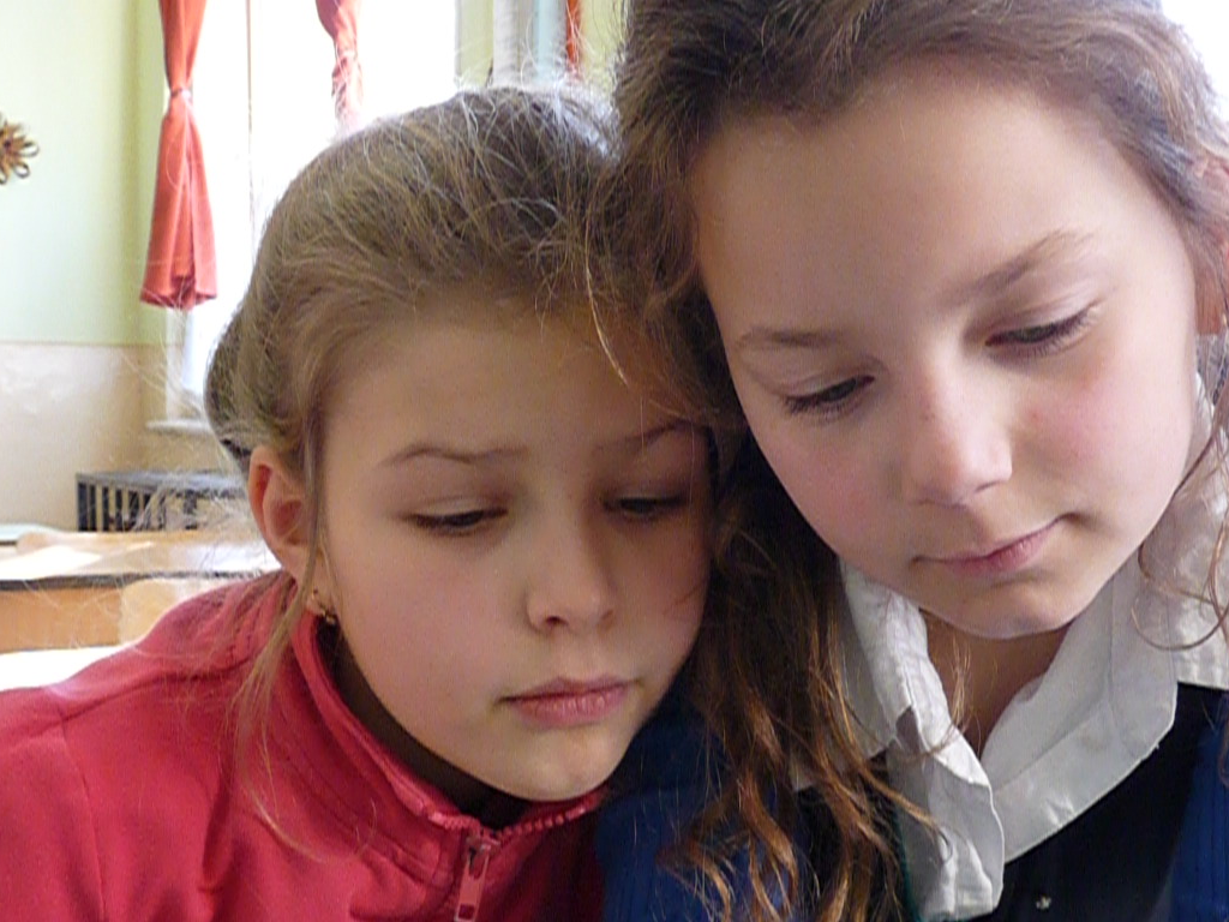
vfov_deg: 26.8
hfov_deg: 35.5
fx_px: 1917
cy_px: 634
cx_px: 685
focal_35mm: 54
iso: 500
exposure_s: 1/80
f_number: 2.8
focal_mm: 4.8
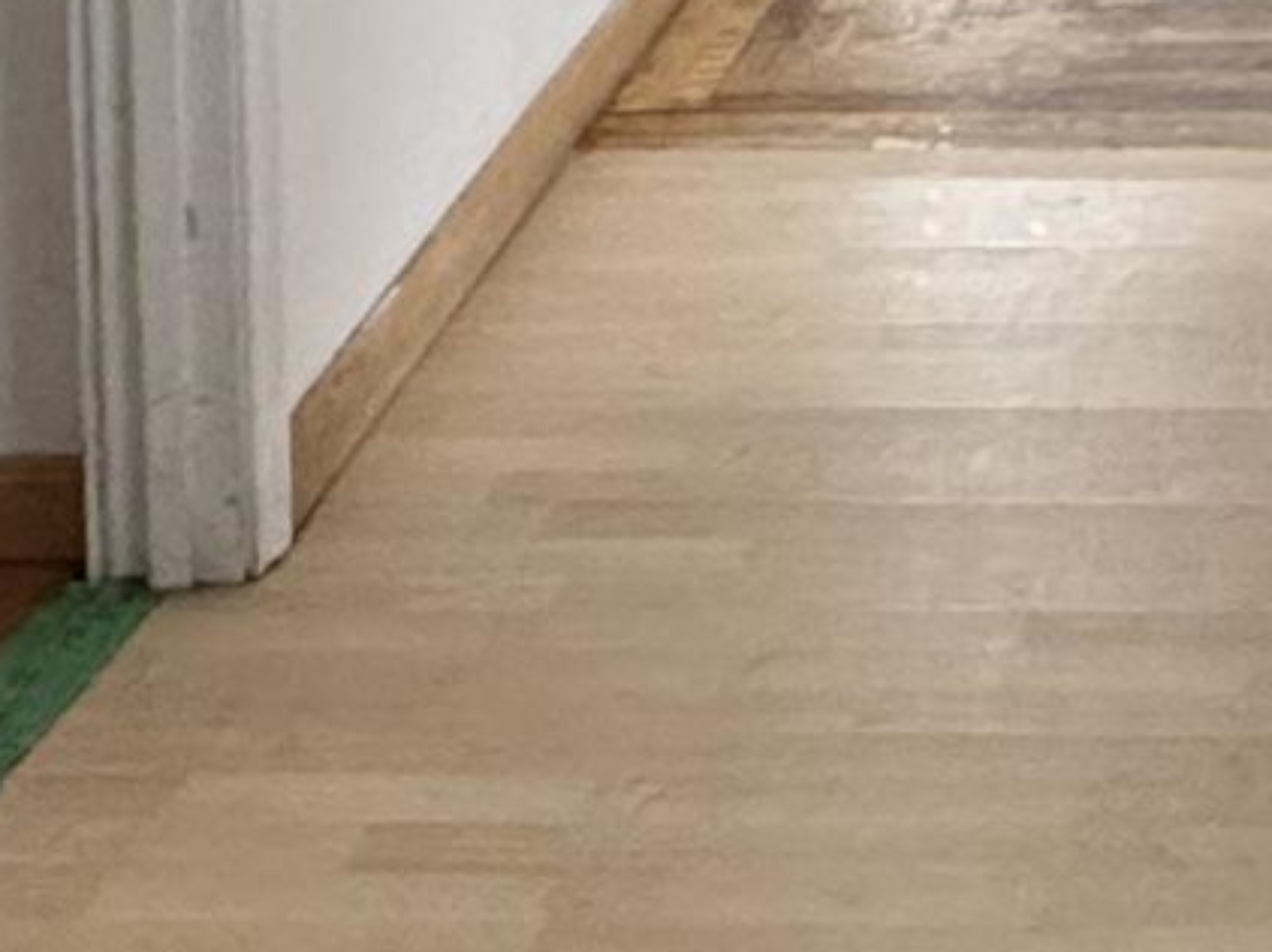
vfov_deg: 12.9
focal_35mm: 102
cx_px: 1513
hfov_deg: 18.3
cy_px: -859
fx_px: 3746
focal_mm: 2.22
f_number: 2.2
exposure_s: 1/99
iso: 320
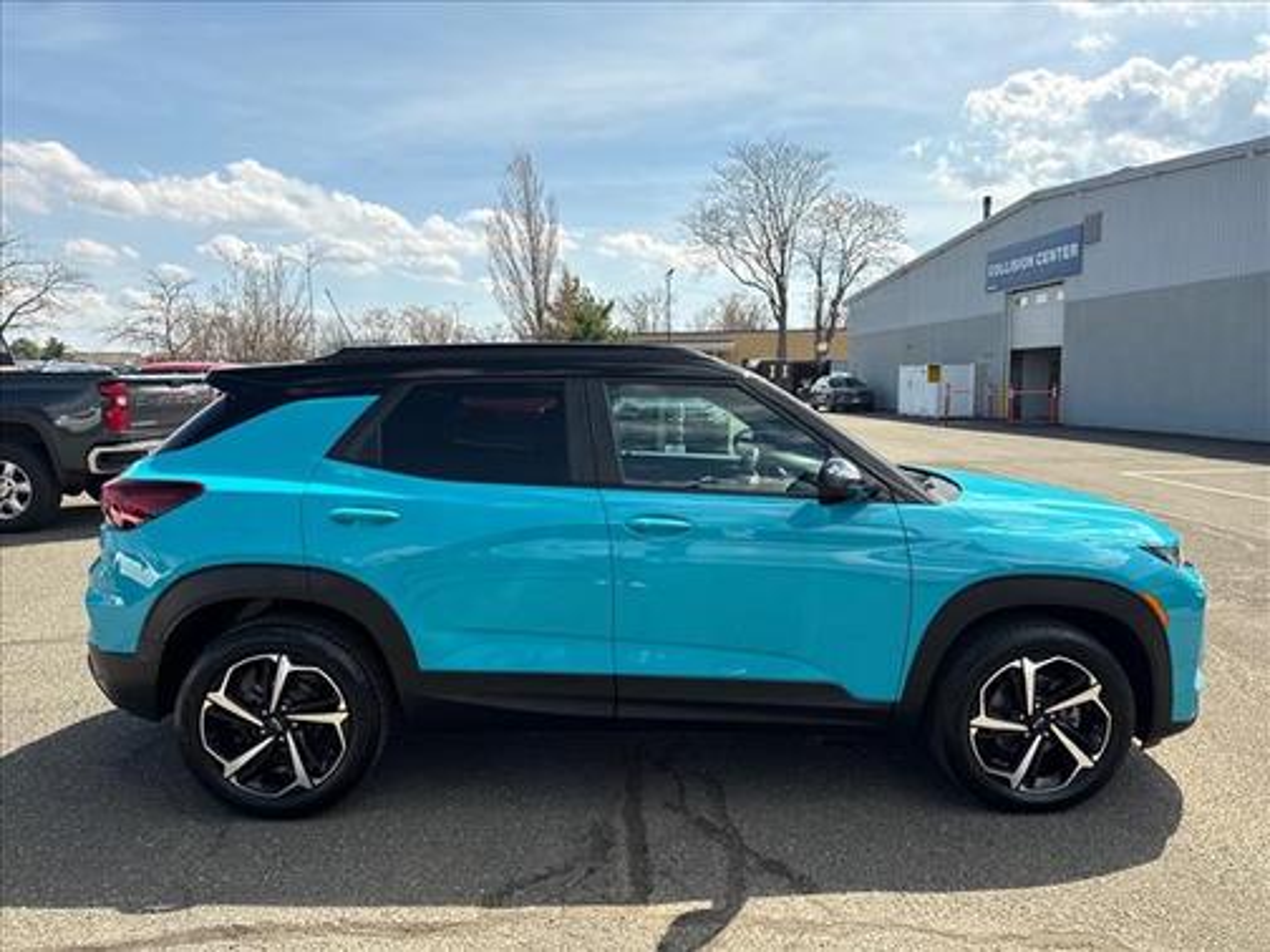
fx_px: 881
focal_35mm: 24
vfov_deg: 56.8
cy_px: 476
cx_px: 635
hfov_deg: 71.6
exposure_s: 1/1553
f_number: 1.78
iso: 100
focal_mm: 6.76
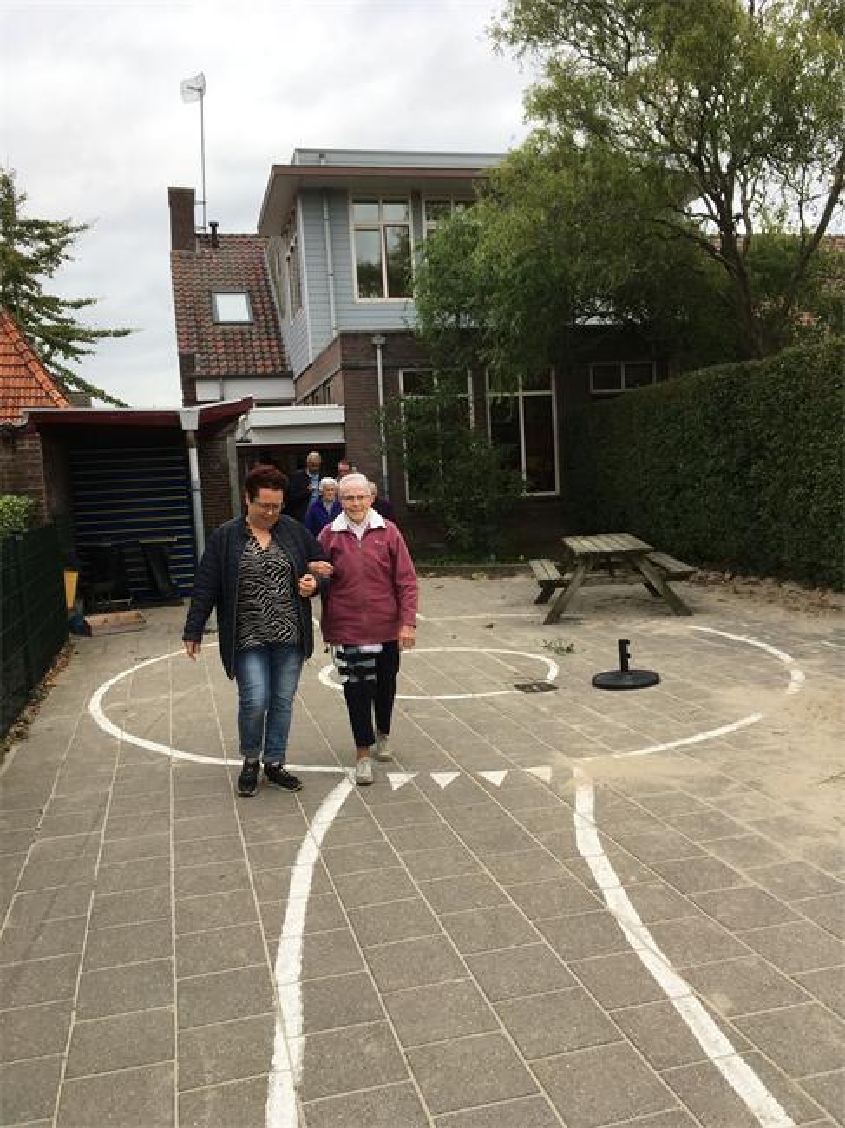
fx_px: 944
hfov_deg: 48.2
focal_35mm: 29
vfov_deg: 61.7
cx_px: 422
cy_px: 564
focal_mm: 4.15
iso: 25
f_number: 2.2
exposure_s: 1/466
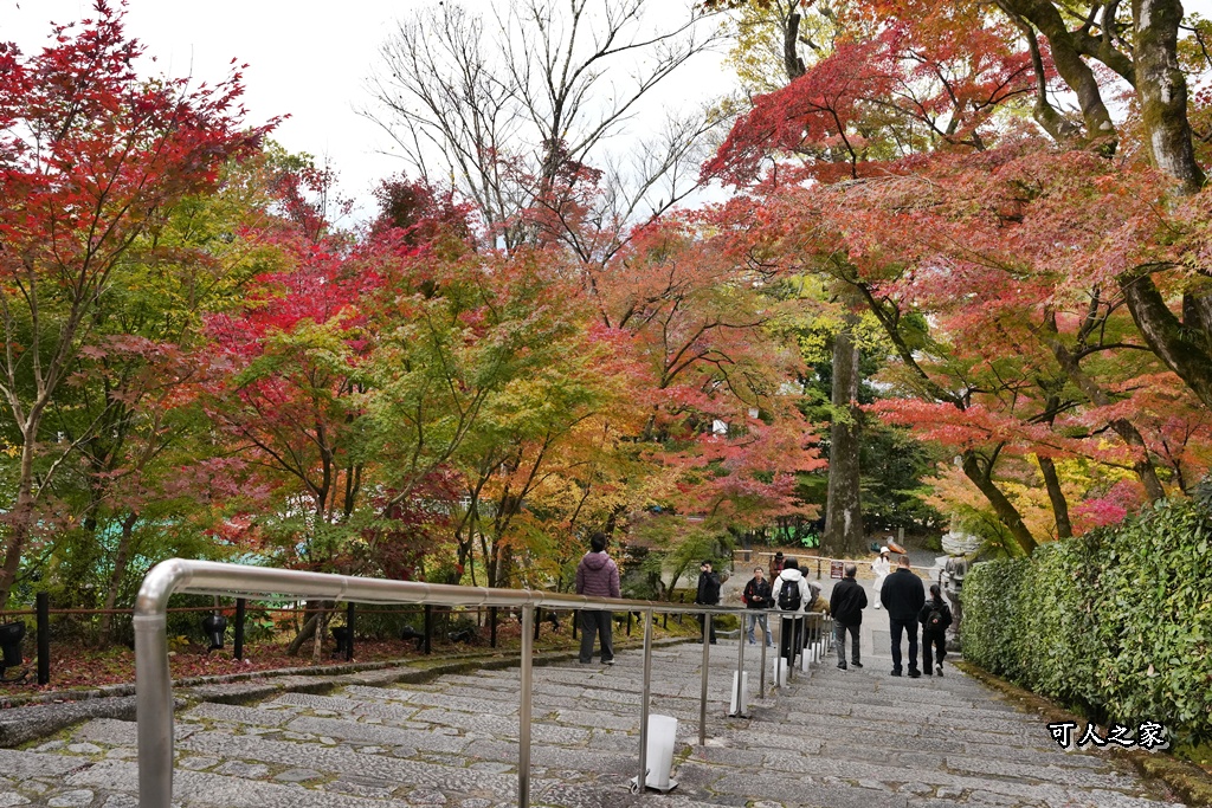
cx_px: 606
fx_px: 1125
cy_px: 404
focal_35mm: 33
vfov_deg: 39.5
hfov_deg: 56.6
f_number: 8
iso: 2500
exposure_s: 1/1250
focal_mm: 33.4
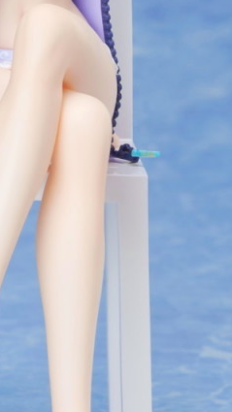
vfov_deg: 7.3
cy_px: 19
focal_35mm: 296
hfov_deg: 4.1
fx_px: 3238
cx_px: 17
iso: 100
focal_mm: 100
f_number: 18
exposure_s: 1/125
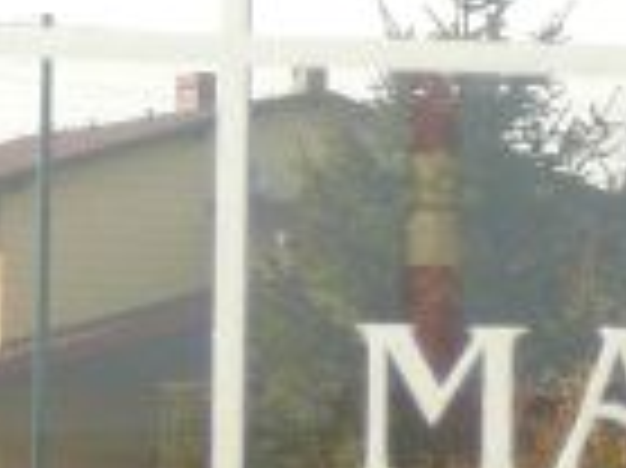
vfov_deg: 3.1
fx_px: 8763
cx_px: 824
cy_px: 554
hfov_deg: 4.1
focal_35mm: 485
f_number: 3.9
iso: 80
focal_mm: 15.6
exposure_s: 1/400
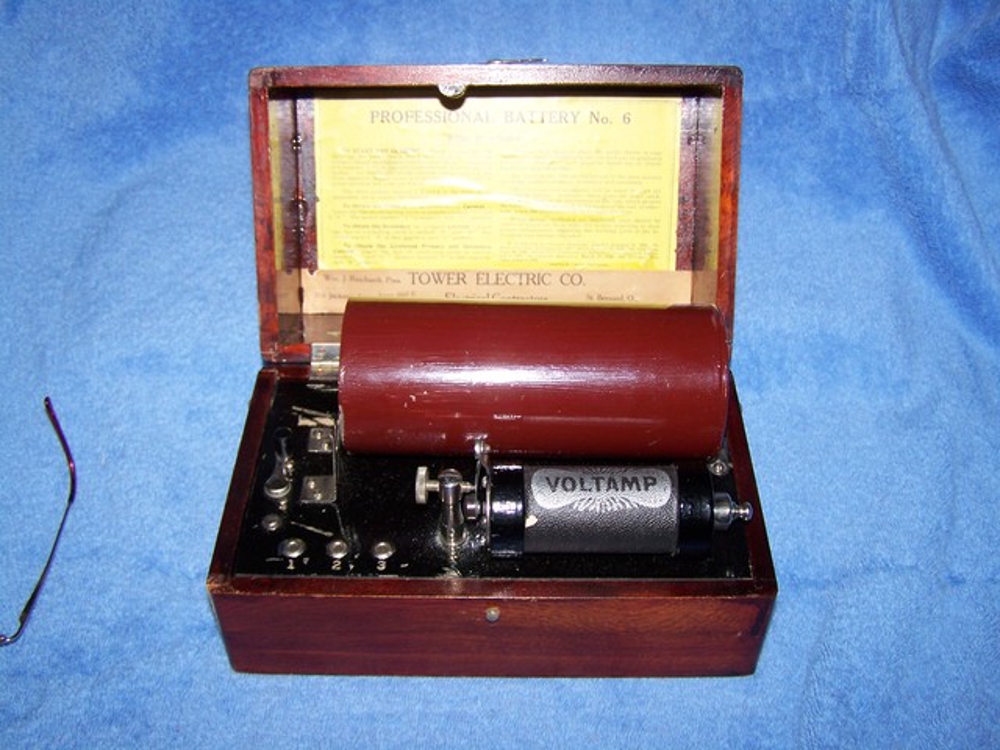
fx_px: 1098
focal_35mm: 38
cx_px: 500
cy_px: 375
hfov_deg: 49.0
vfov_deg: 37.7
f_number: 2.8
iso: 80
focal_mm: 6.3
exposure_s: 1/60
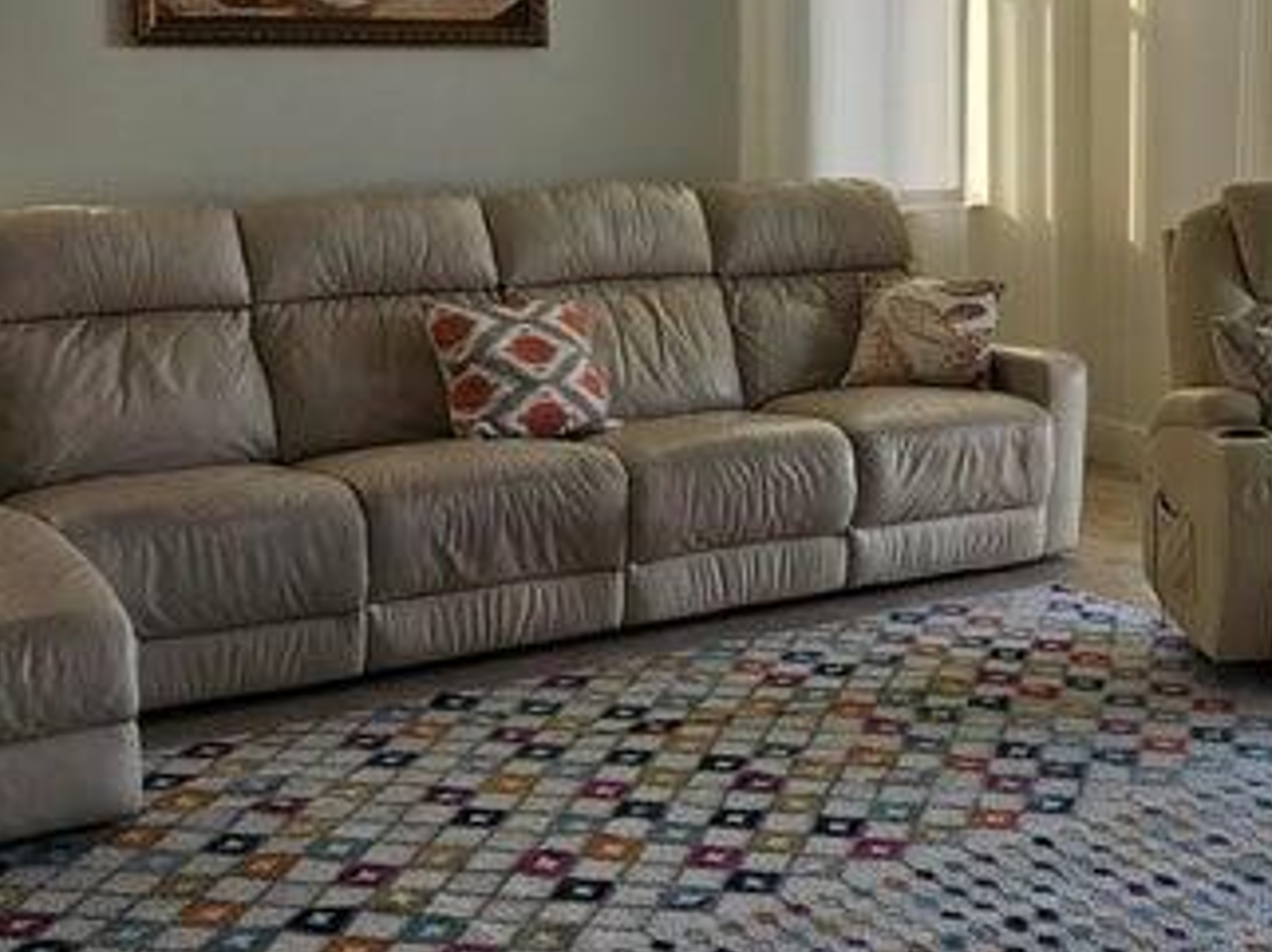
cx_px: 1171
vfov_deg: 23.9
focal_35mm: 61
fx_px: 2240
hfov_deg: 30.2
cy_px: 336
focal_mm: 5.4
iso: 25
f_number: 1.8
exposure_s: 1/180
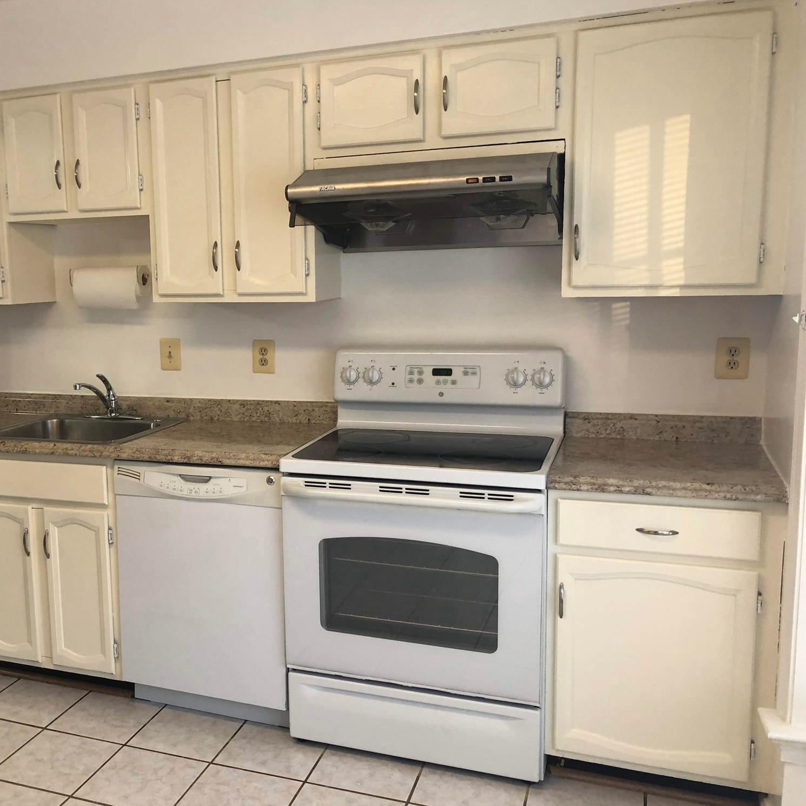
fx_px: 896
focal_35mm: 34
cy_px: 408
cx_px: 255
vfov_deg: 48.4
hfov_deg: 47.5
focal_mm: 3.99
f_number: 1.8
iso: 40
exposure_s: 1/24
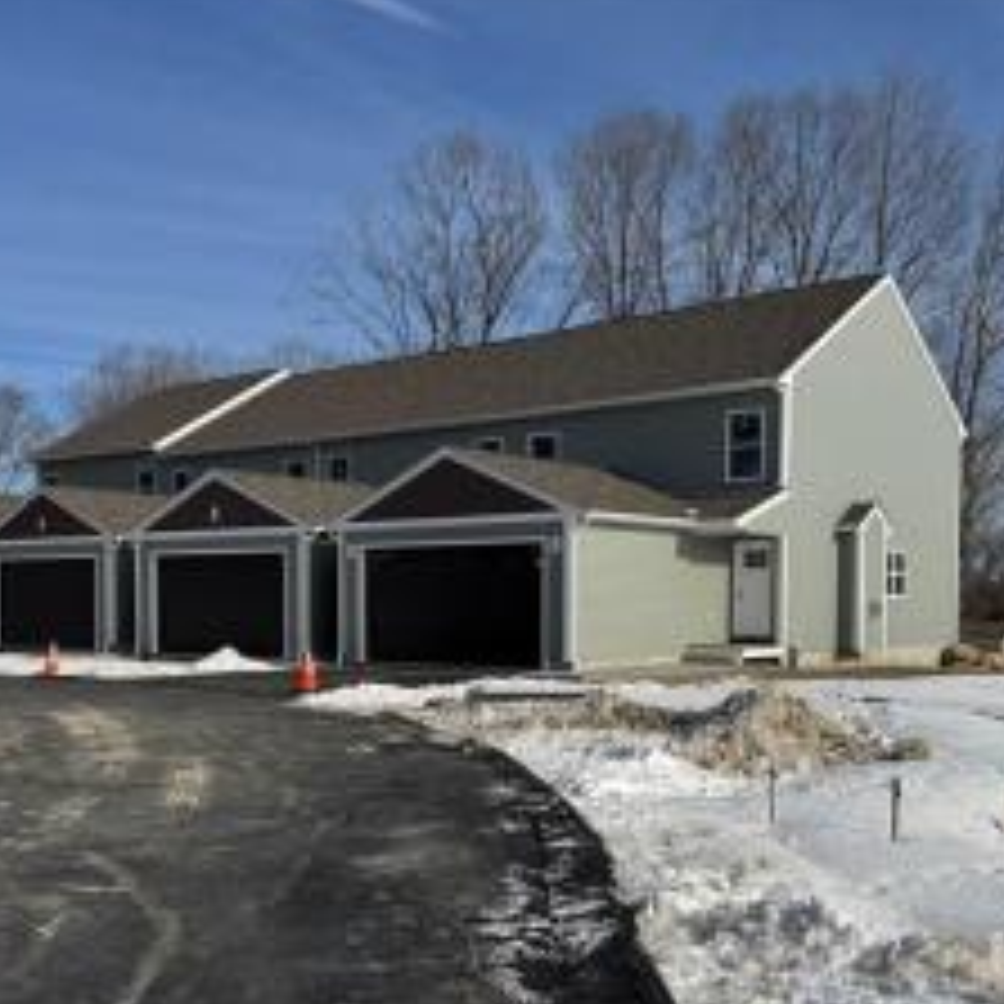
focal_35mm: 38
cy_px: 644
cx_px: 491
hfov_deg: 43.9
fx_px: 1247
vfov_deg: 43.4
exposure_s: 1/9009
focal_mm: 6.76
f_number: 1.78
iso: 80
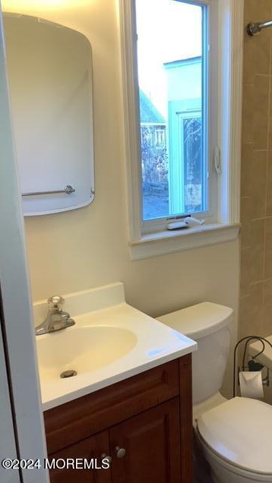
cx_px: 181
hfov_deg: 34.4
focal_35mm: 34
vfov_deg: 58.0
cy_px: 242
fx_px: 436
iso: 80
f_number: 2.4
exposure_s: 1/120
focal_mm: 3.3
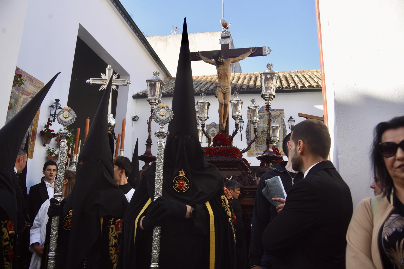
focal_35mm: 30
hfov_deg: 61.9
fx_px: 337
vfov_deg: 43.6
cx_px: 195
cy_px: 133
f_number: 8
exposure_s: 1/200
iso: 140
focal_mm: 29
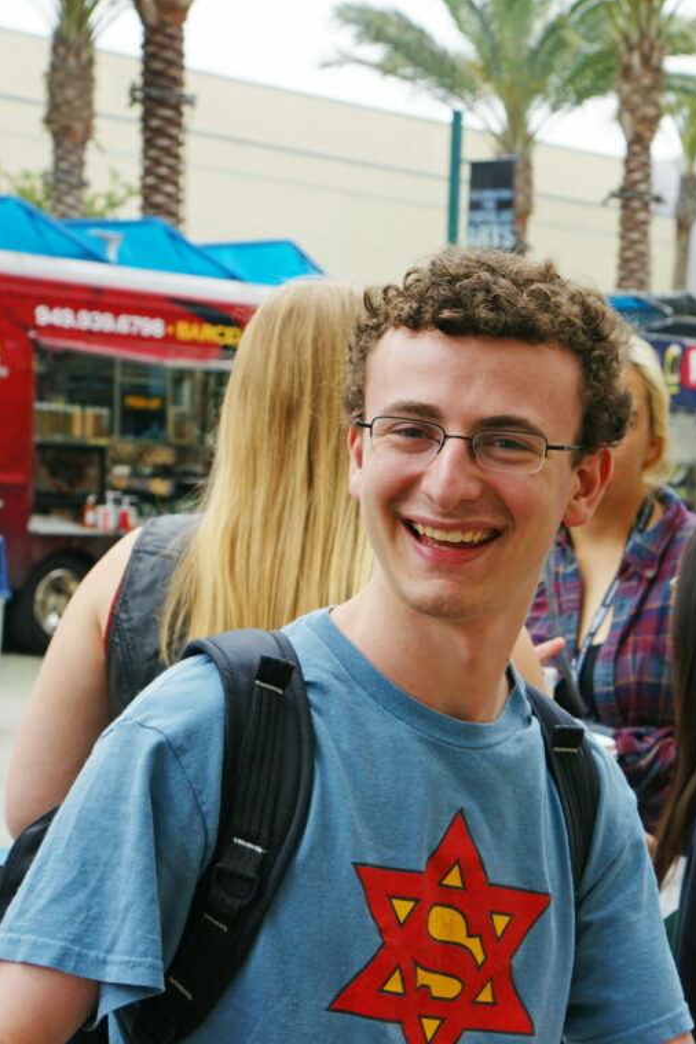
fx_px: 2349
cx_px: 424
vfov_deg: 25.0
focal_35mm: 81
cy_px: 670
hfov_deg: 16.8
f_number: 8
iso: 200
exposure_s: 1/160
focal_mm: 40
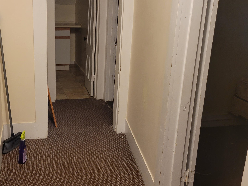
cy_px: 79
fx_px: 279
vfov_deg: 36.7
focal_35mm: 39
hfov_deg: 46.7
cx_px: 73
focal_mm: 5.4
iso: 200
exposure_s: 1/40
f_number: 1.8
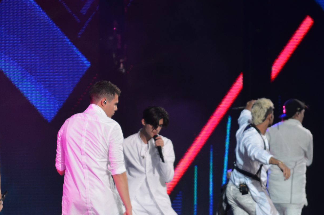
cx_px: 139
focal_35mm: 367
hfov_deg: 5.6
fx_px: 3295
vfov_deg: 3.7
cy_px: 166
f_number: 5
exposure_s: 1/125
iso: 800
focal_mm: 145
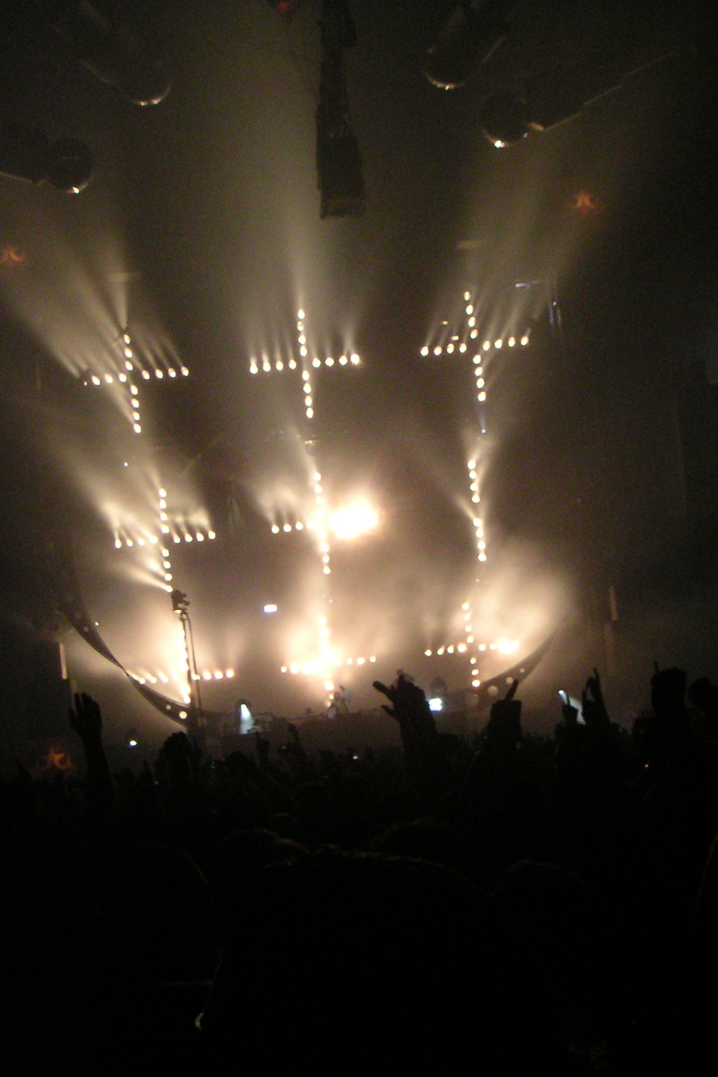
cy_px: 541
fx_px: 1585
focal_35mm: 53
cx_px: 387
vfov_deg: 37.5
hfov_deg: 25.5
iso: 200
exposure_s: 1/350
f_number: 2.8
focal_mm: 6
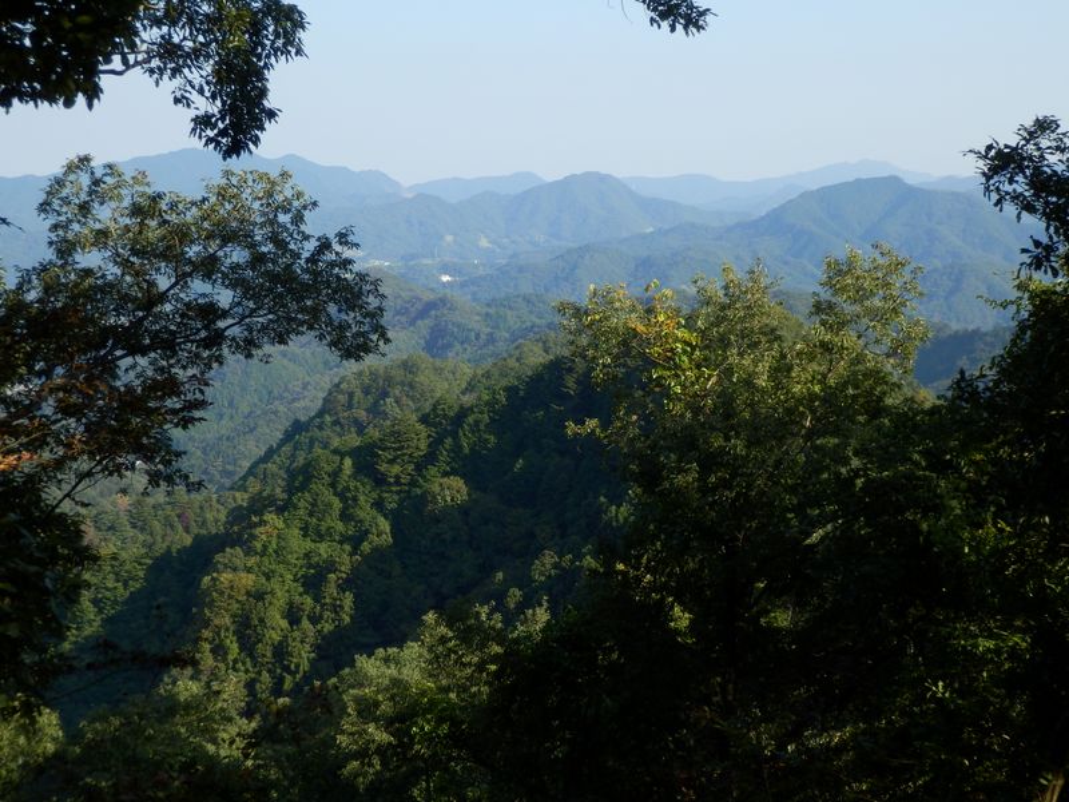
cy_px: 401
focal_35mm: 57
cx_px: 534
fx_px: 1760
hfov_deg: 33.8
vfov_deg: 25.7
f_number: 4.5
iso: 80
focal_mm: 10
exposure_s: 1/320
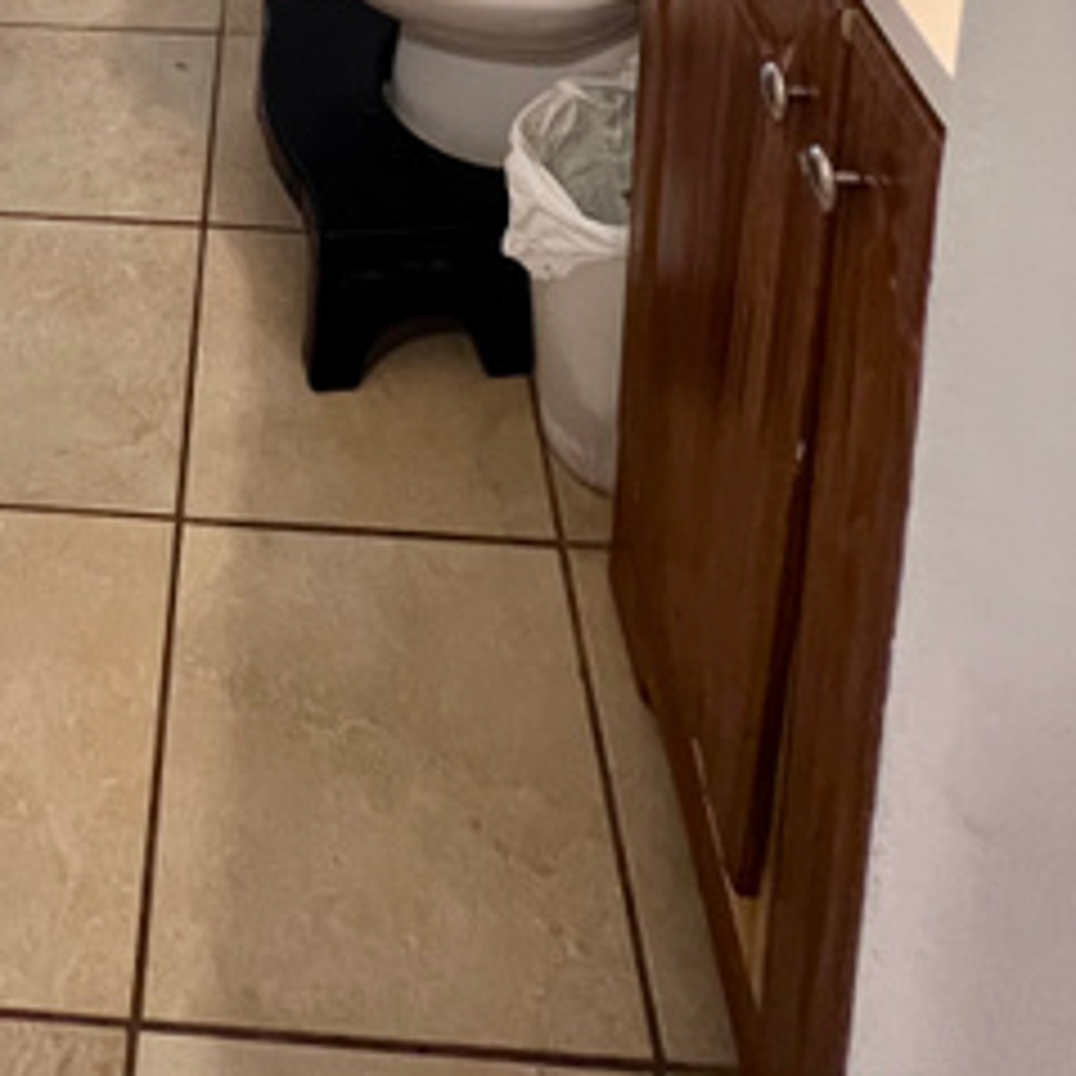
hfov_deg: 42.8
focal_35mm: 37
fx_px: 1301
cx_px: 207
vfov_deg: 27.5
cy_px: -594
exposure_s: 1/60
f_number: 1.8
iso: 400
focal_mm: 1.57
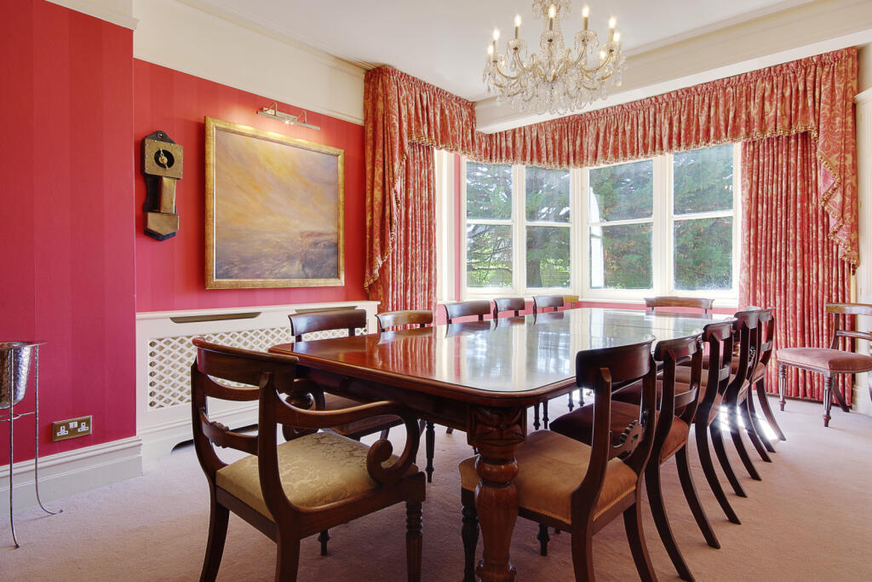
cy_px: 291
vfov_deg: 64.6
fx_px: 460
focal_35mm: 19
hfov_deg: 86.9
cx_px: 436
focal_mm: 13
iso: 100
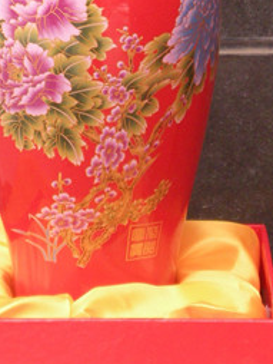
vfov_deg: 10.1
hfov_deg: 7.7
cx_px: 103
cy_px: 47
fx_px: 2037
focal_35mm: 194
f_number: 4.6
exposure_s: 1/62.2
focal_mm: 12.3
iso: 200
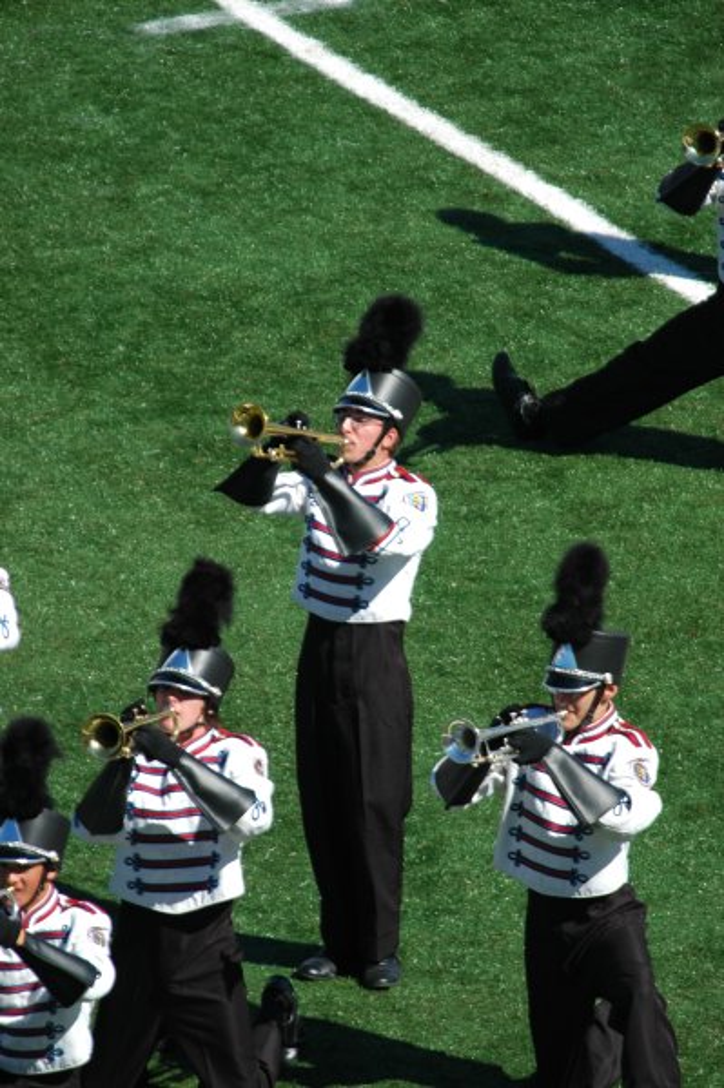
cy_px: 544
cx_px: 362
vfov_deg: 3.4
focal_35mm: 600
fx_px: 18130
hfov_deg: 2.3
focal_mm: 400
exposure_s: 1/800
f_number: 5.6
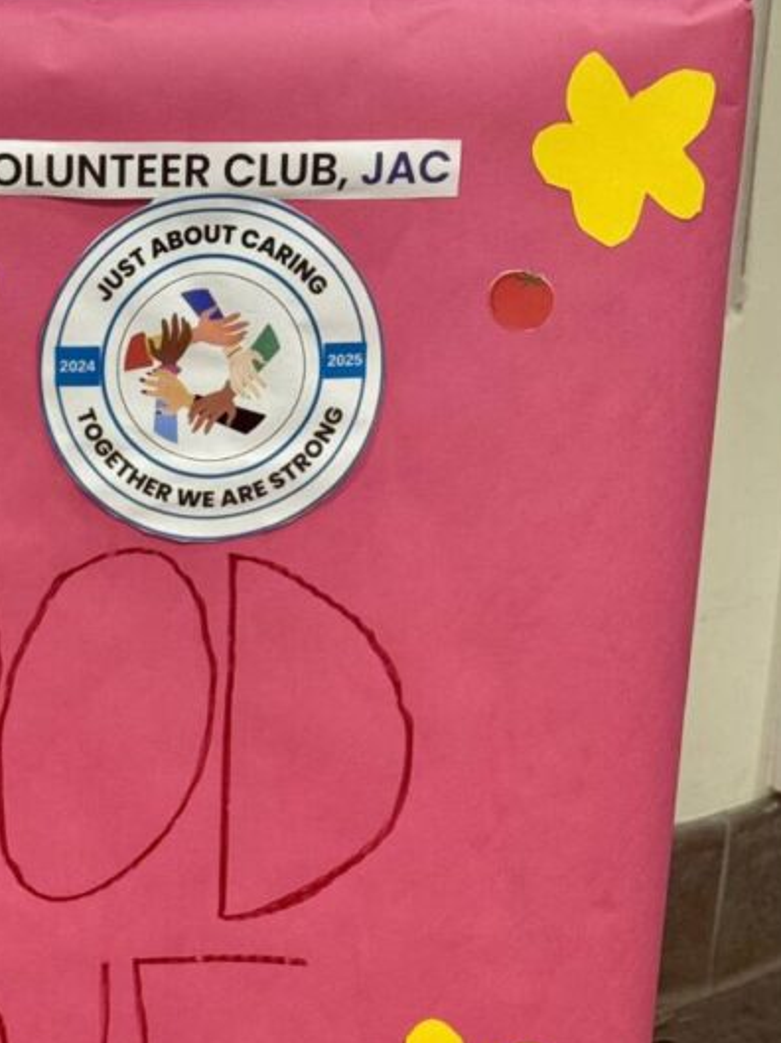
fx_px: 2801
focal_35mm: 93
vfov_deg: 20.9
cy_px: 814
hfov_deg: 15.7
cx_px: 51
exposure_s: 1/60
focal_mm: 6.76
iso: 100
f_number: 1.78
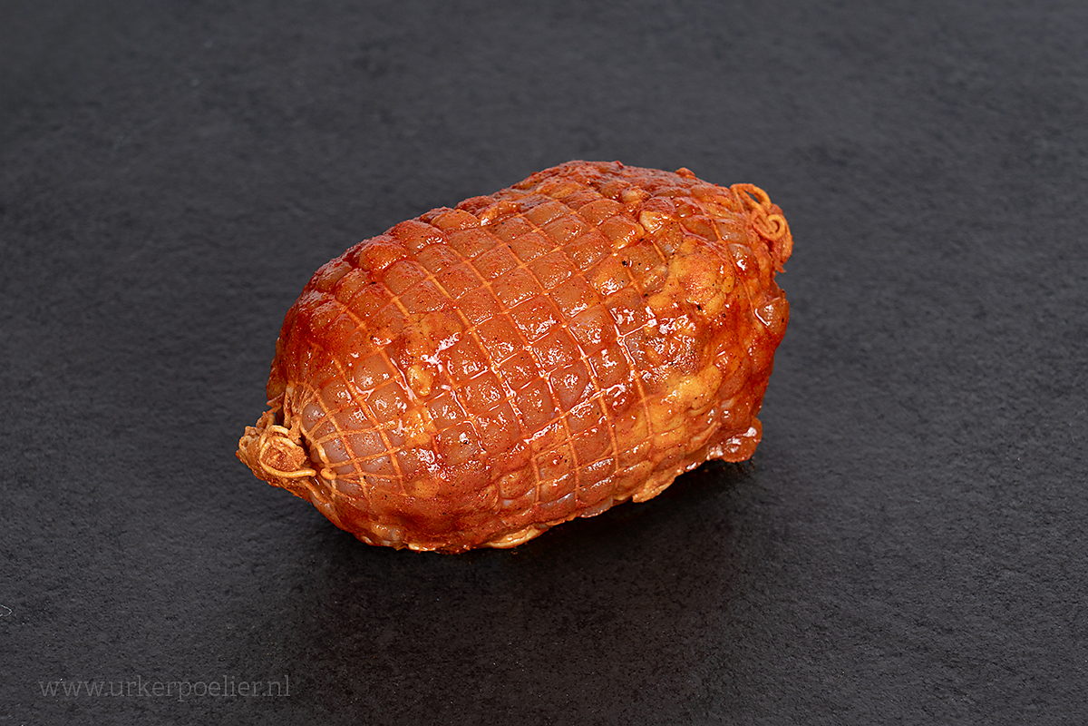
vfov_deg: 13.2
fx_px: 3143
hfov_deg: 19.6
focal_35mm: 104
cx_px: 544
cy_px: 363
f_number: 9
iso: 100
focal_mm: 104
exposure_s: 1/160
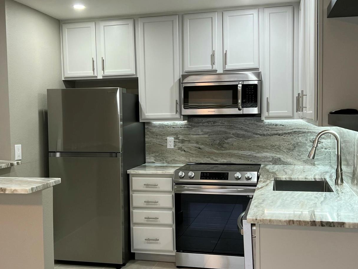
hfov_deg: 42.8
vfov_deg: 32.9
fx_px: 455
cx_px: 155
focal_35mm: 44
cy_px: 141
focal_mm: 5.7
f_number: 1.5
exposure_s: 1/60
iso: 80
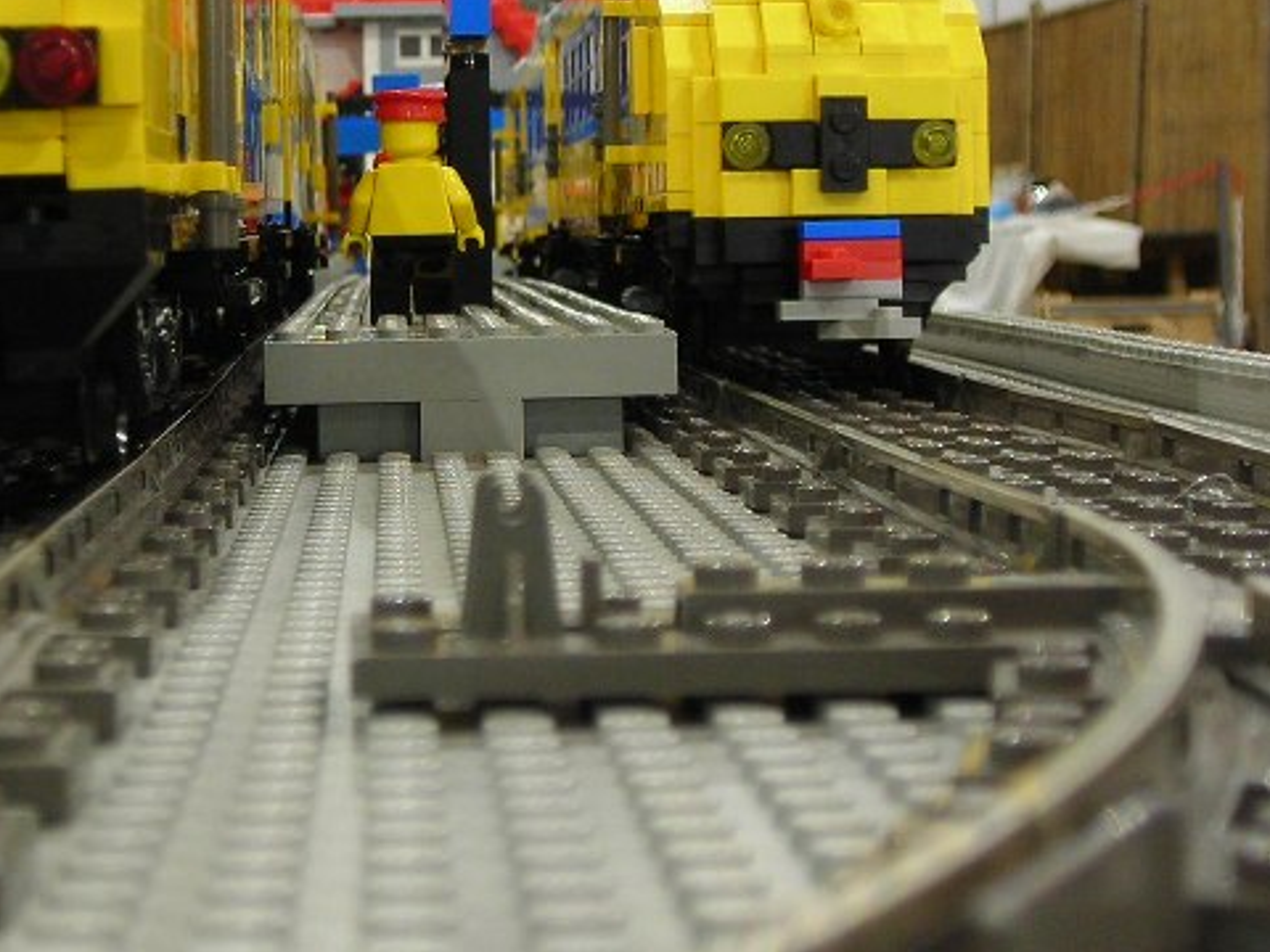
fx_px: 2972
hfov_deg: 24.1
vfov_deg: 18.1
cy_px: 196
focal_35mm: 81
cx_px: 527
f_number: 3.2
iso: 100
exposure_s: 1/1.5
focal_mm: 6.3
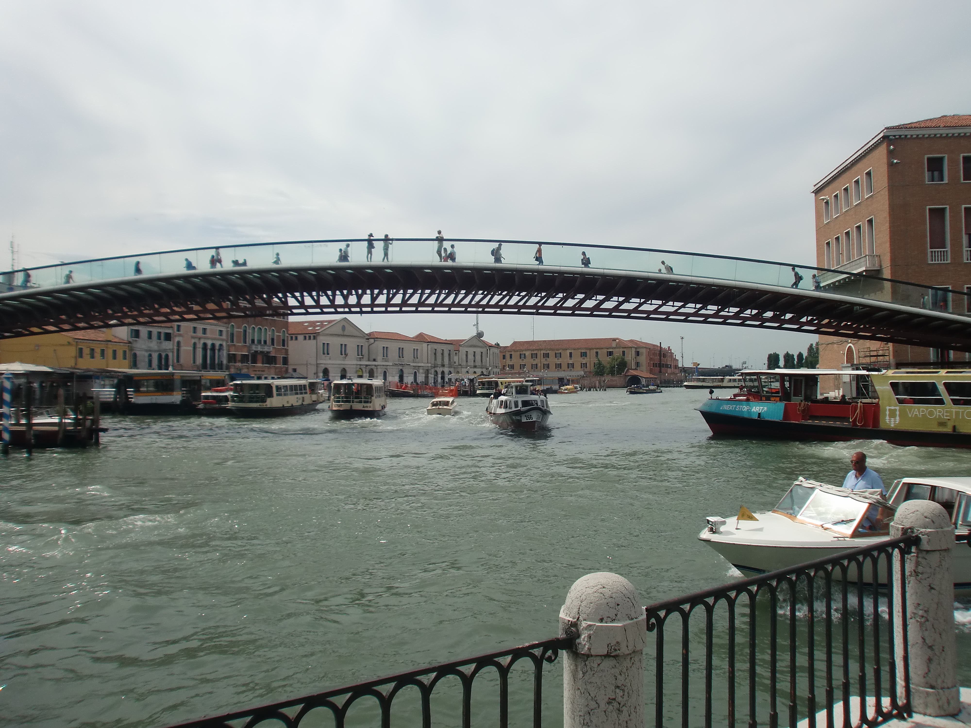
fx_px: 729
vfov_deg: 53.1
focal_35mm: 26
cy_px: 364
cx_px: 486
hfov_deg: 67.3
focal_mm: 4.65
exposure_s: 1/320
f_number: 7.8
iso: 64
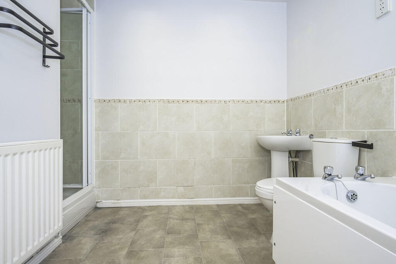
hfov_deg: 82.6
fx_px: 226
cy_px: 132
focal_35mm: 20
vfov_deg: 60.7
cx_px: 198
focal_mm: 20.5
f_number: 7.1
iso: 320
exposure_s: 1/125
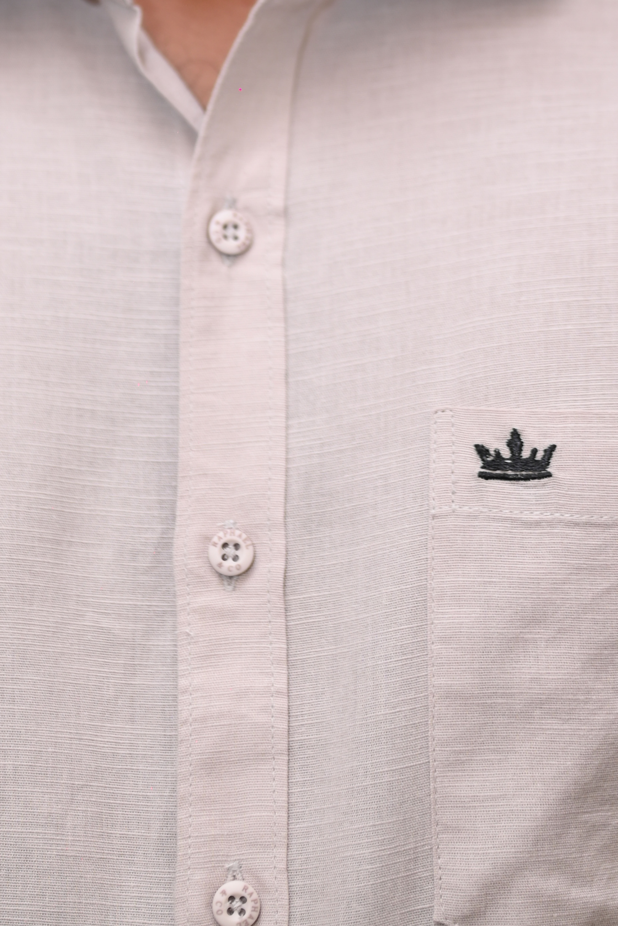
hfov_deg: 27.0
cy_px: 463
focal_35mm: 50
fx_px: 1286
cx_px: 309
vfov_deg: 39.6
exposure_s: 1/200
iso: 125
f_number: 2.5
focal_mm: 50
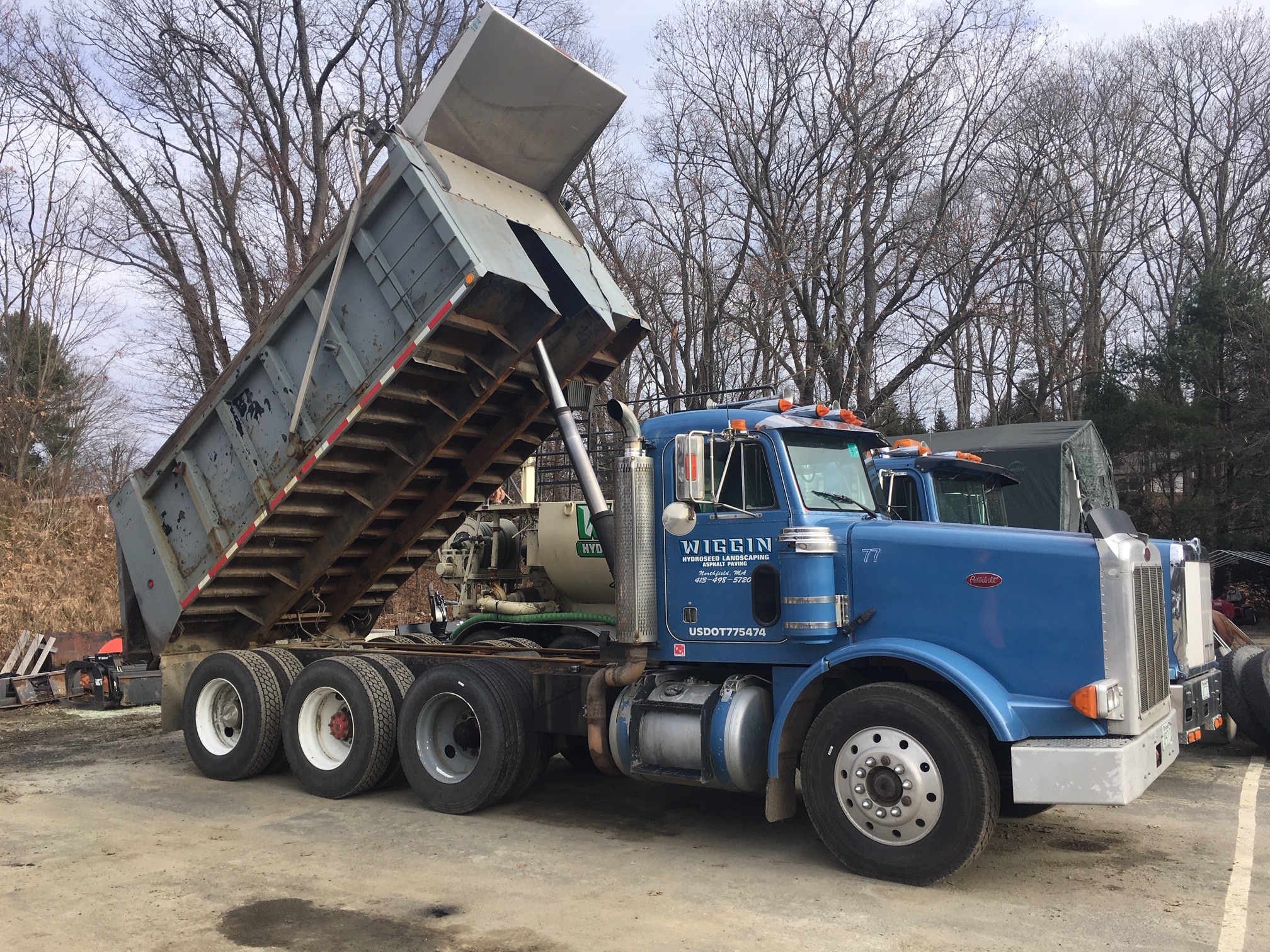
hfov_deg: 61.7
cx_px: 635
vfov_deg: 48.2
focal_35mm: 29
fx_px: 1064
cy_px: 476
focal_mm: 4.15
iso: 25
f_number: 2.2
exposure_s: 1/620
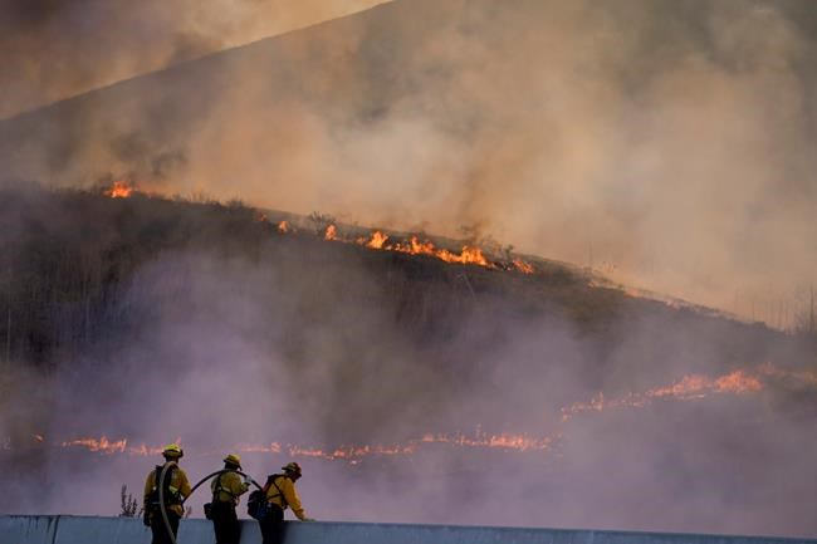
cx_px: 408
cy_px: 272
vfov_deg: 9.6
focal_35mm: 143
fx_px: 3244
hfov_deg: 14.4
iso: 640
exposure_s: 1/5000
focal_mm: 143
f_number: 4
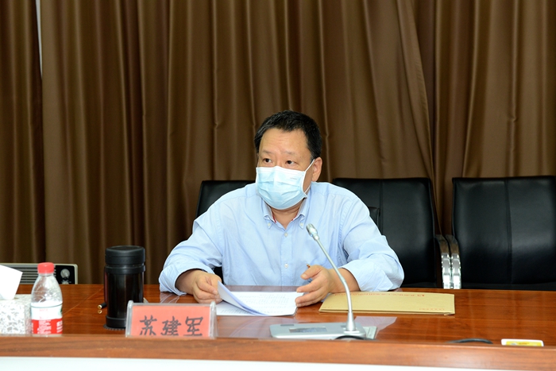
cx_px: 278
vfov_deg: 21.9
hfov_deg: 32.4
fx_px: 958
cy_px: 186
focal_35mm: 62
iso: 1600
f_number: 5
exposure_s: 1/125
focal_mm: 62
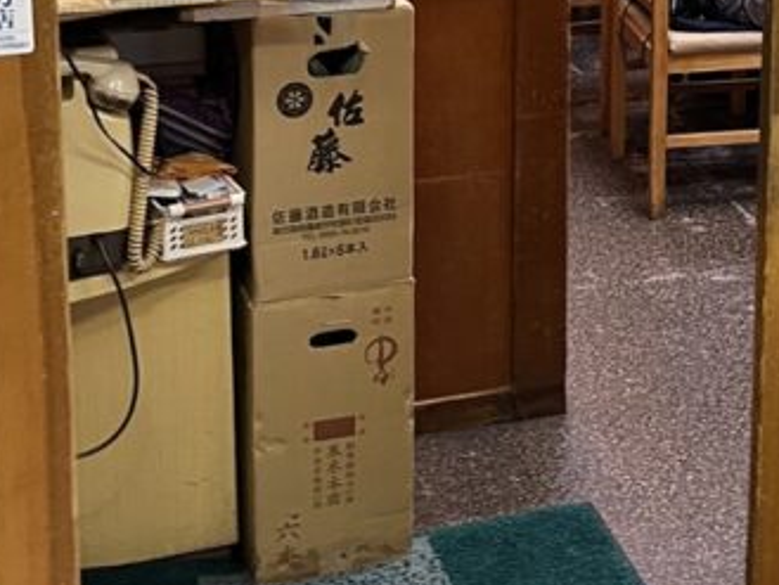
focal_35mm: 81
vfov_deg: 17.3
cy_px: -137
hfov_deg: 23.7
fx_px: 1823
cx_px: 649
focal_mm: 5.1
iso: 160
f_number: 1.6
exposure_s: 1/50
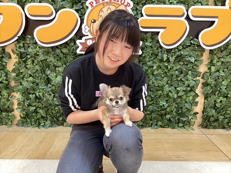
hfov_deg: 58.4
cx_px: 116
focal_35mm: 31
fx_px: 207
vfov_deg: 45.4
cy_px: 86
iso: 160
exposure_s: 1/60
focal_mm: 3.3
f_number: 2.4
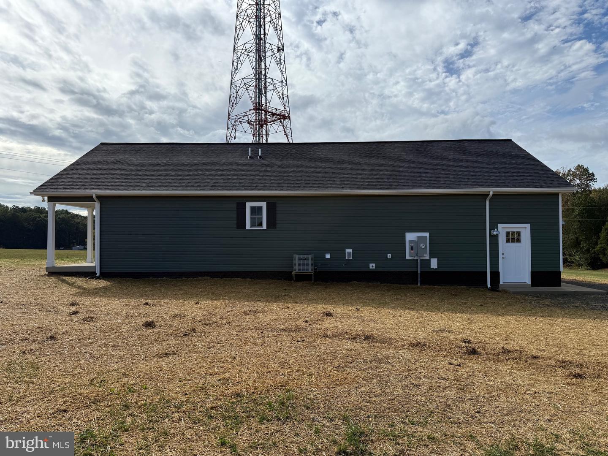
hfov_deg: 71.6
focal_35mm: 24
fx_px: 422
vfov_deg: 56.8
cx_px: 304
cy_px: 228
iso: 80
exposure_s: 1/6173
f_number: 1.78
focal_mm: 6.76
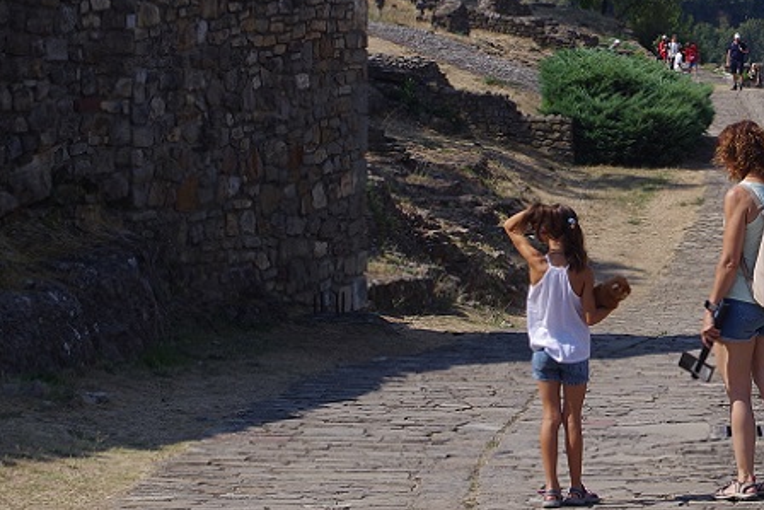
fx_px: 2866
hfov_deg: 14.8
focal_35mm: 135
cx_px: 875
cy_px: -29
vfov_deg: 10.1
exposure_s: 1/250
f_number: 8
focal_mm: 32.5
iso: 100
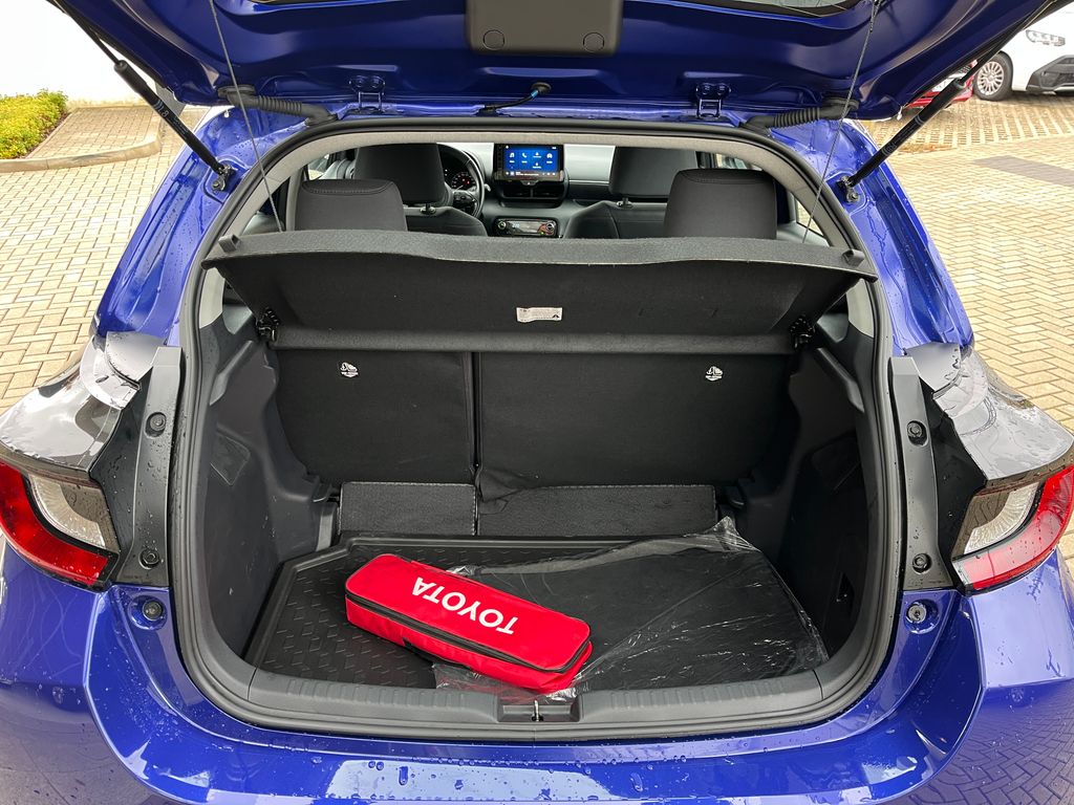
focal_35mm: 26
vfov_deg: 53.1
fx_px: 807
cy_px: 402
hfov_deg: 67.3
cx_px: 537
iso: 125
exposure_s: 1/85
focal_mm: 5.1
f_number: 1.6
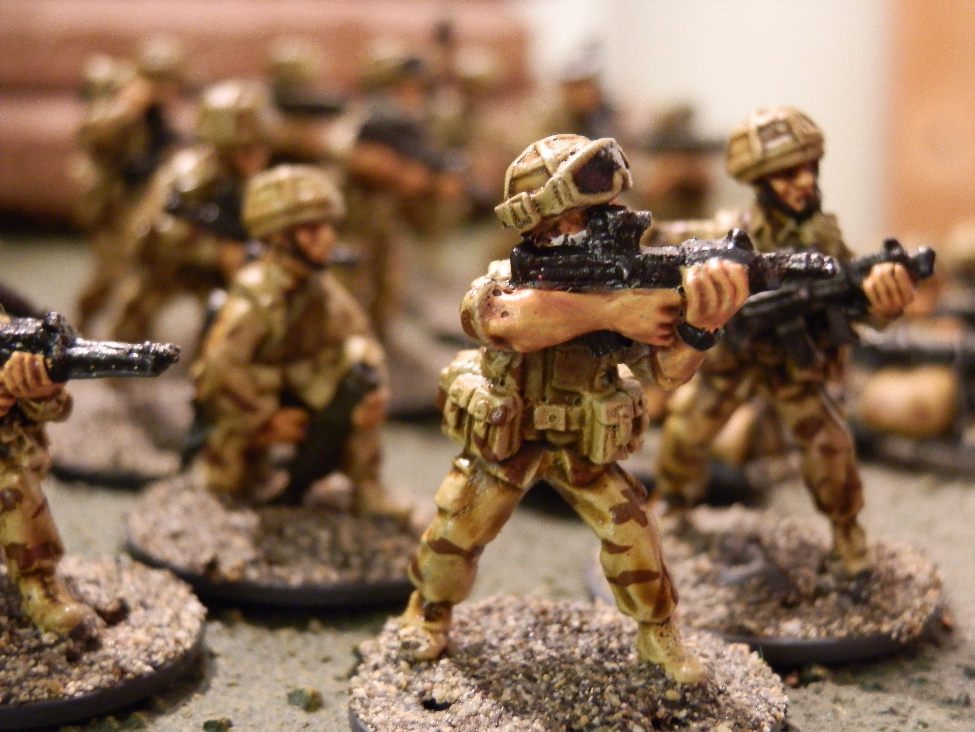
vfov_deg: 24.0
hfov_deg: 31.7
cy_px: 366
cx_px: 488
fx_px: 1718
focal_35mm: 61
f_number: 3.7
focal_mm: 10.99
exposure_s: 1/8
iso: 400
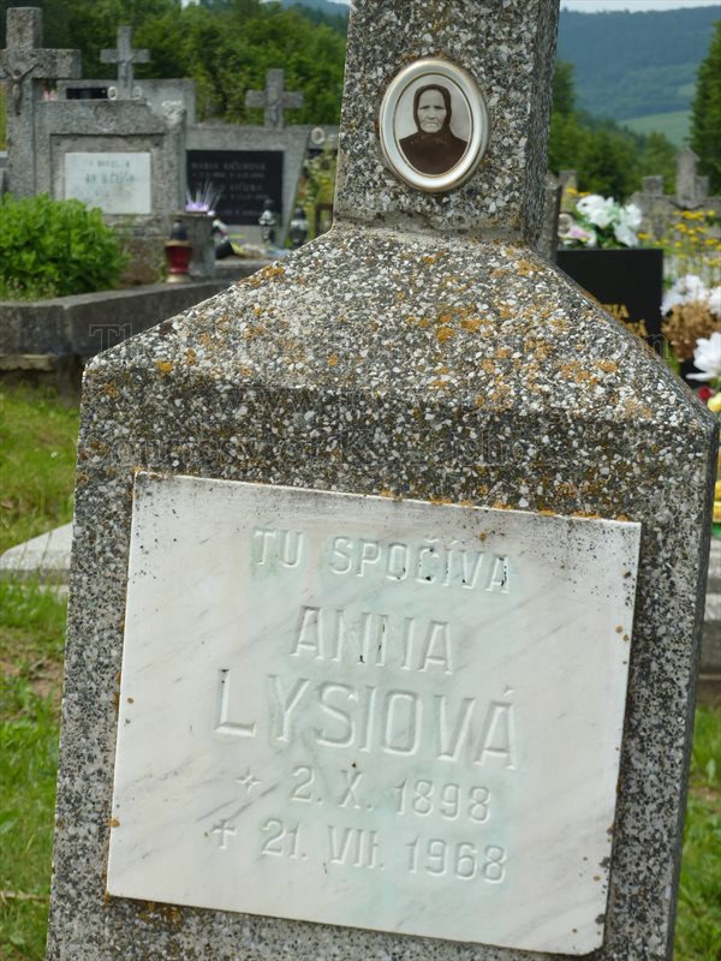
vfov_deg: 18.9
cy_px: 480
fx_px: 2888
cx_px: 360
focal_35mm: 104
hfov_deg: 14.2
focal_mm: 17
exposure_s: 1/500
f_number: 4.3
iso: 80
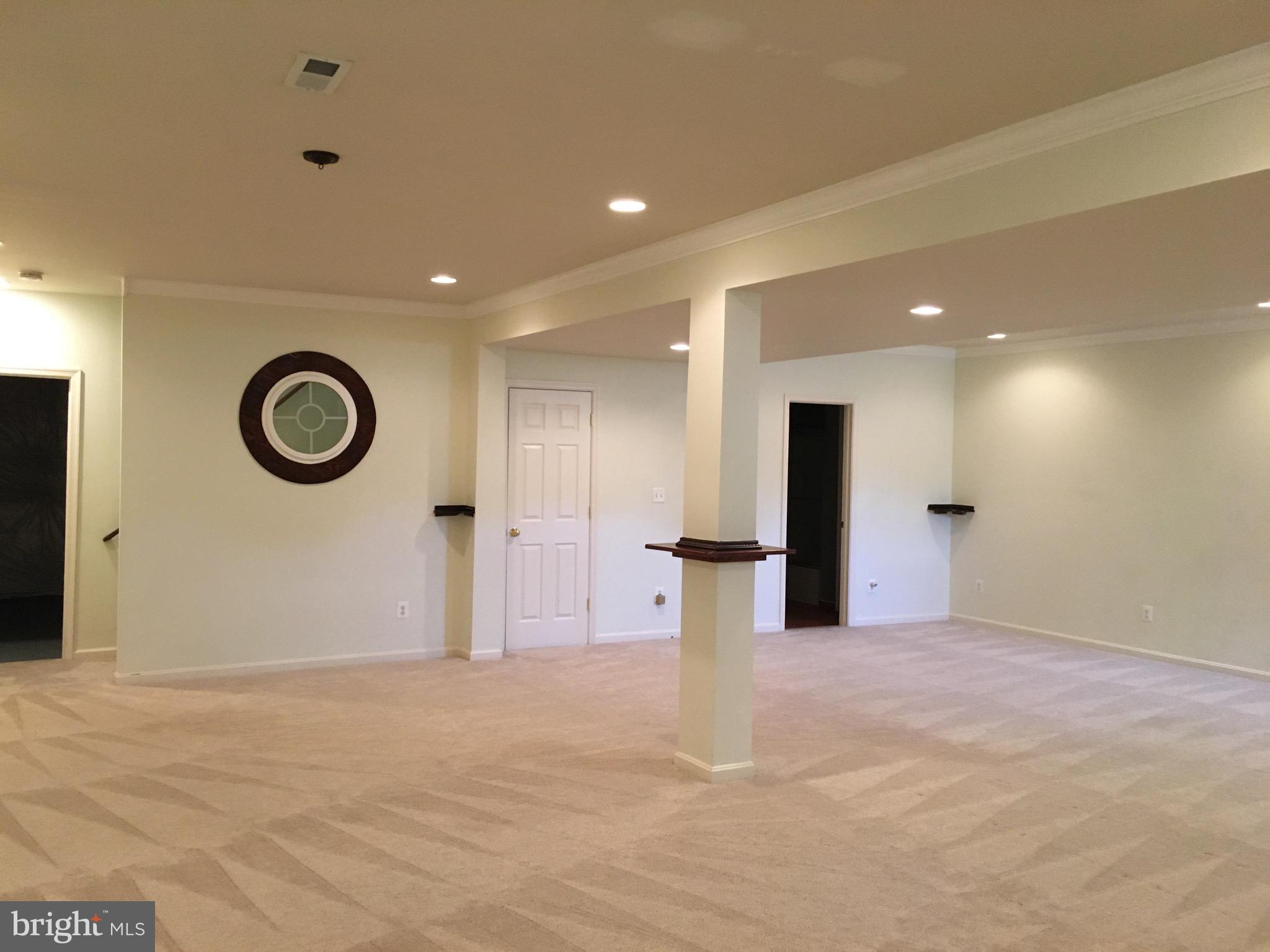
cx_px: 635
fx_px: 1064
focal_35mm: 29
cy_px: 476
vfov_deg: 48.2
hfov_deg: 61.7
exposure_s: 1/30
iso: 160
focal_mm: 4.15
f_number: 2.2
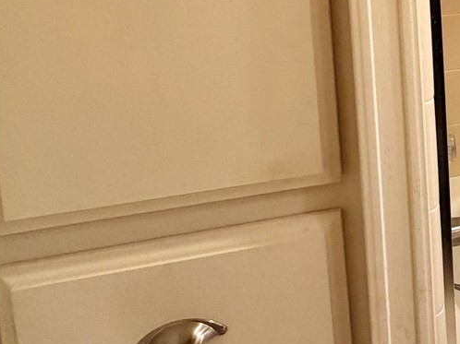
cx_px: 539
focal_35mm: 45
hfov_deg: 34.5
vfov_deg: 28.0
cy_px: -72
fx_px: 598
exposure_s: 1/60
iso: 250
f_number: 2.2
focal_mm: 2.22
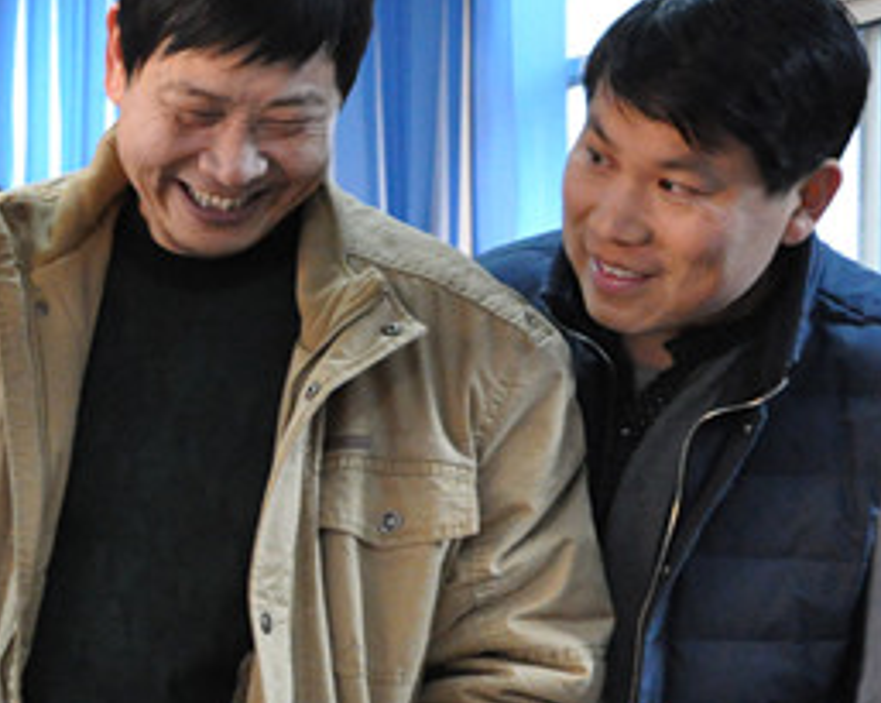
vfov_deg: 13.8
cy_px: 732
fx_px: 2851
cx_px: -343
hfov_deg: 16.4
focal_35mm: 109
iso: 2500
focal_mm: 25
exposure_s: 1/30
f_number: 4
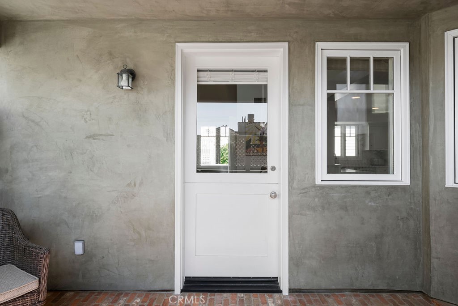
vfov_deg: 62.0
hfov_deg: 83.9
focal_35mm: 20
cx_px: 229
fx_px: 255
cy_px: 153
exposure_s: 1/15
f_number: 16
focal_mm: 20
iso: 640
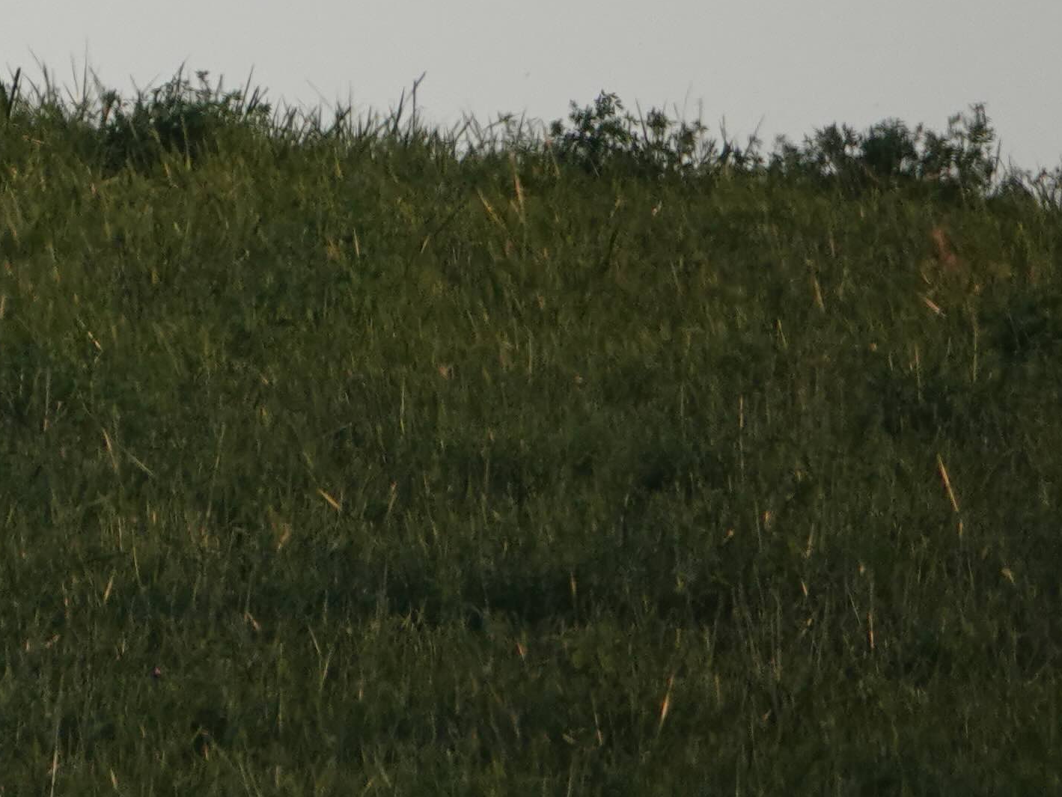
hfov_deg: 0.9
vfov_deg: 0.7
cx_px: -906
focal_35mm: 2224
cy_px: -207
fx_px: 68248
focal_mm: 220
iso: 500
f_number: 4
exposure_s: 1/1000
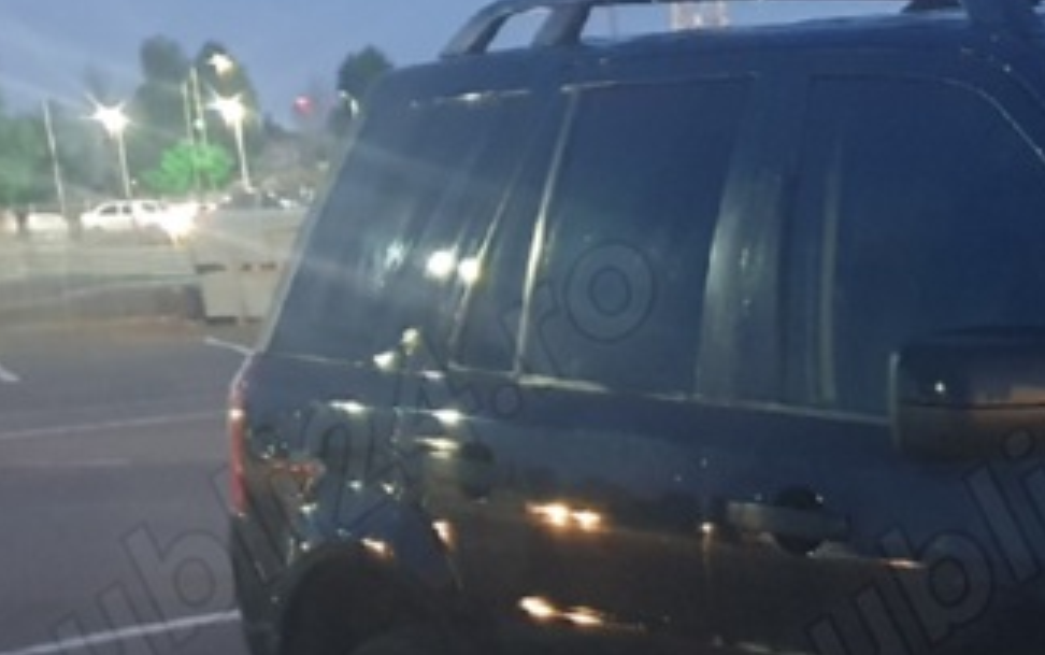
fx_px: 2422
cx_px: 1438
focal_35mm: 85
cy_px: 555
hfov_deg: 21.5
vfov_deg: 15.3
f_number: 1.5
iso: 800
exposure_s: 1/10
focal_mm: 4.32
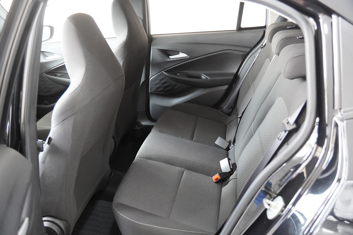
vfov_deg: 41.7
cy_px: 118
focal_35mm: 32
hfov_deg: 59.5
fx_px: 309
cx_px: 176
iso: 4000
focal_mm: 21
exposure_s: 1/160
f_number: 2.8
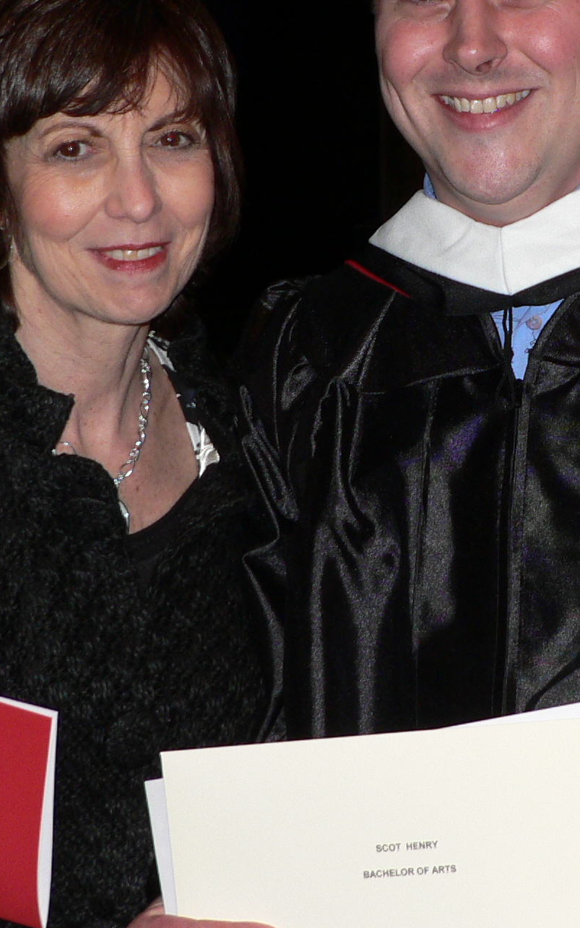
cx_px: 560
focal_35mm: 114
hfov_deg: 11.4
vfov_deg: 18.2
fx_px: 2883
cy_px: 281
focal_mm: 8.9
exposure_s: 1/60
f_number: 2.8
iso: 100
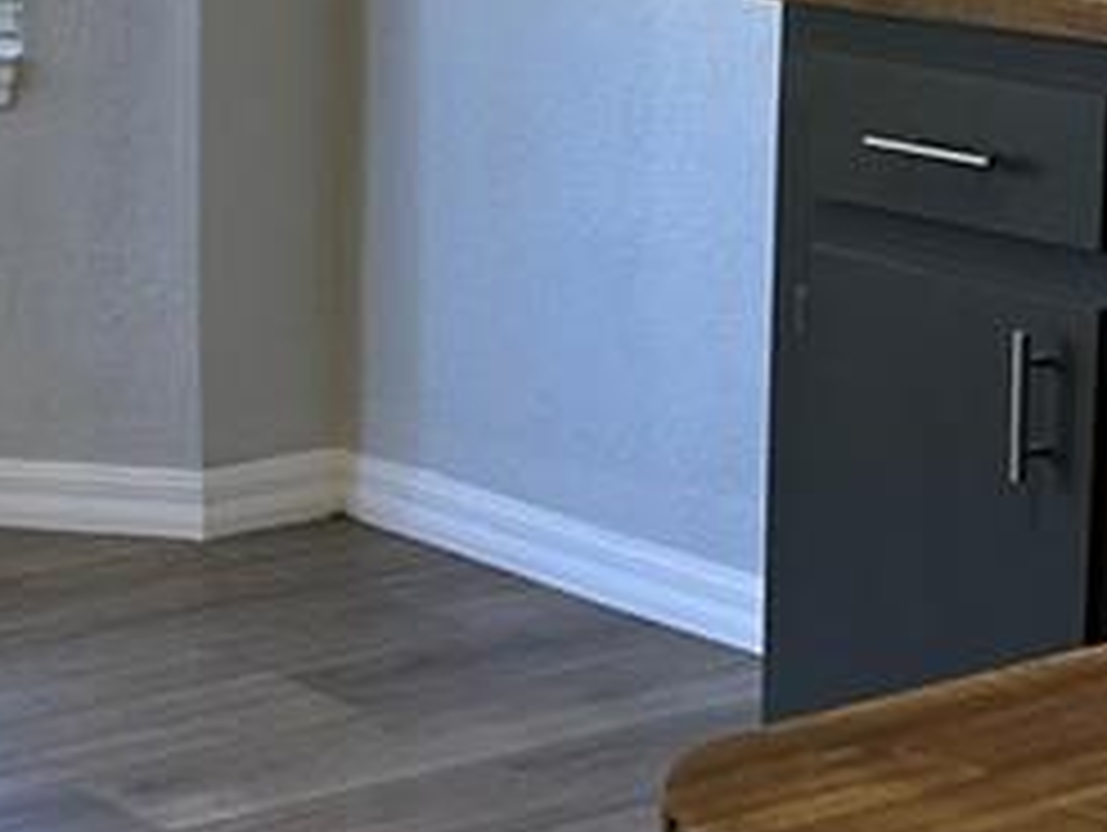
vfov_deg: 12.6
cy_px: 99
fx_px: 3745
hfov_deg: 15.9
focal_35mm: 117
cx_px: -364
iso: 125
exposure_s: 1/120
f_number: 1.78
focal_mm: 6.86
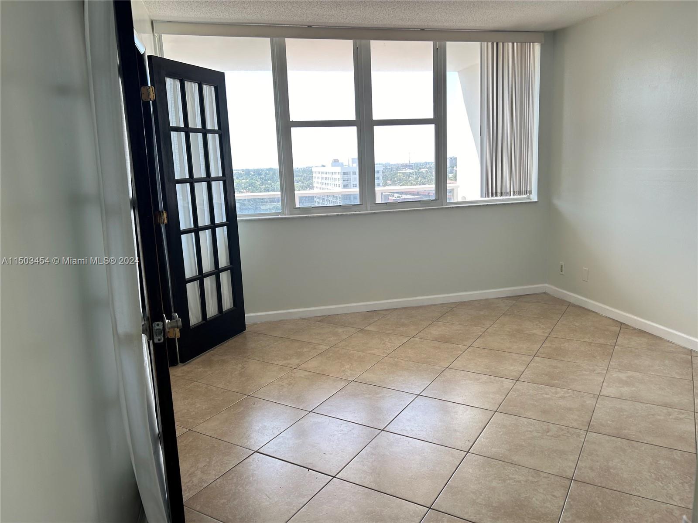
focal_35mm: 26
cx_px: 349
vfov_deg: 53.1
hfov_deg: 67.3
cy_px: 262
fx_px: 524
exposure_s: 1/206
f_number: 1.5
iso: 50
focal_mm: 5.7
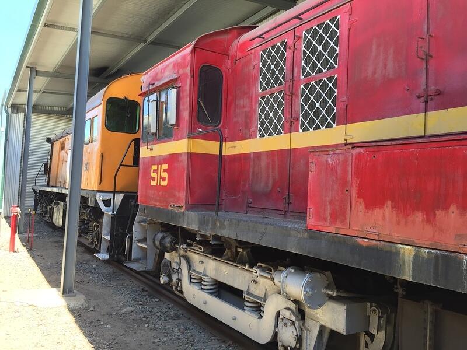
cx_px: 234
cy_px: 175
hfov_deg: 61.7
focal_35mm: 29
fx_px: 391
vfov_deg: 48.2
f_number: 2.2
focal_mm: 4.15
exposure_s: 1/139
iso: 32
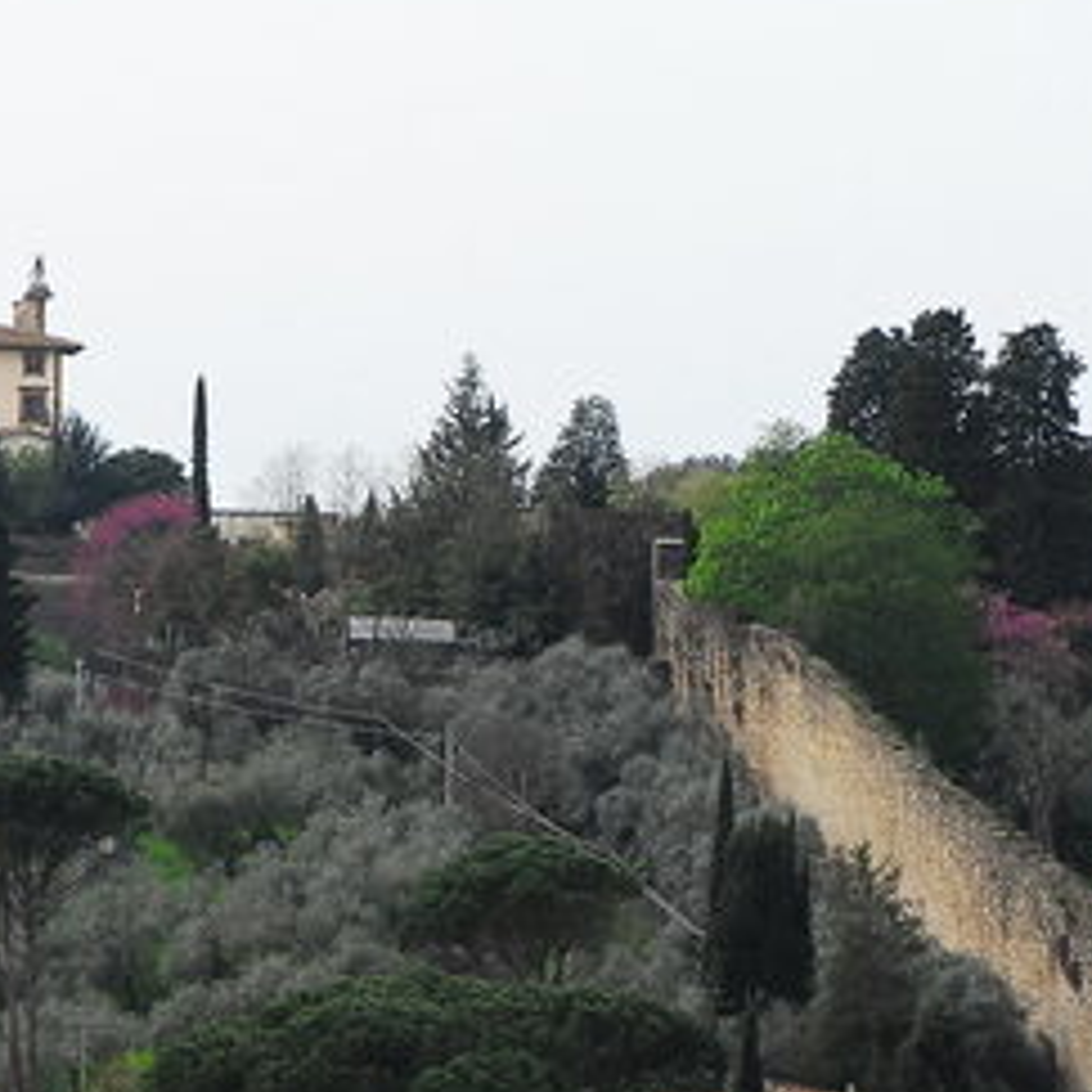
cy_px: 834
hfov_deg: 6.2
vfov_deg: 6.2
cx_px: -9
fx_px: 10100
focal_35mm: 283
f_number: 7.1
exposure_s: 1/2500
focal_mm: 90
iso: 800
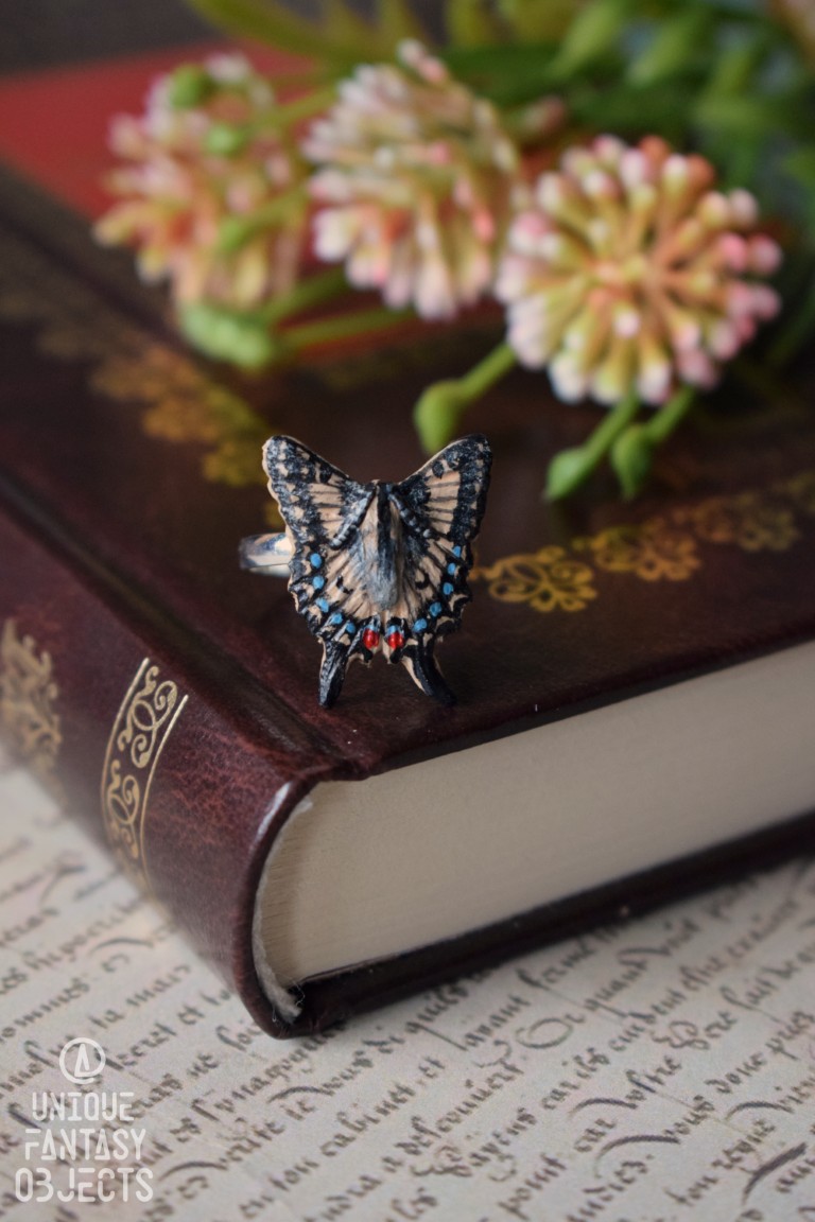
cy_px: 611
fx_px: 2801
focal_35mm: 82
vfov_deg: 24.6
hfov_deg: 16.6
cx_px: 408
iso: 2800
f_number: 5.6
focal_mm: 55
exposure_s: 1/60
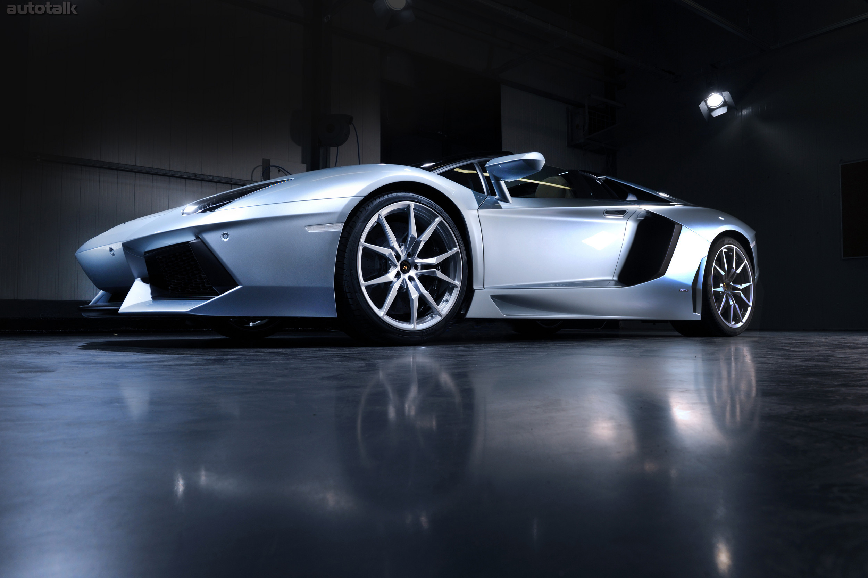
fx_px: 651
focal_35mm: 27
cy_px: 289
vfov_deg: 47.9
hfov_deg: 67.4
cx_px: 434
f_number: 11
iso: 400
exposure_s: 1/125
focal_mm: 27
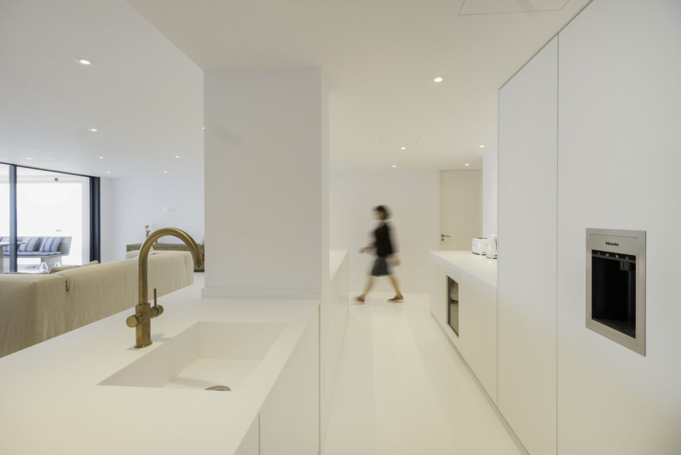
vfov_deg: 73.8
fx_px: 303
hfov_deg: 96.7
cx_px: 340
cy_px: 228
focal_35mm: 16
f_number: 8
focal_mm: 10.4
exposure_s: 1/8
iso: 160
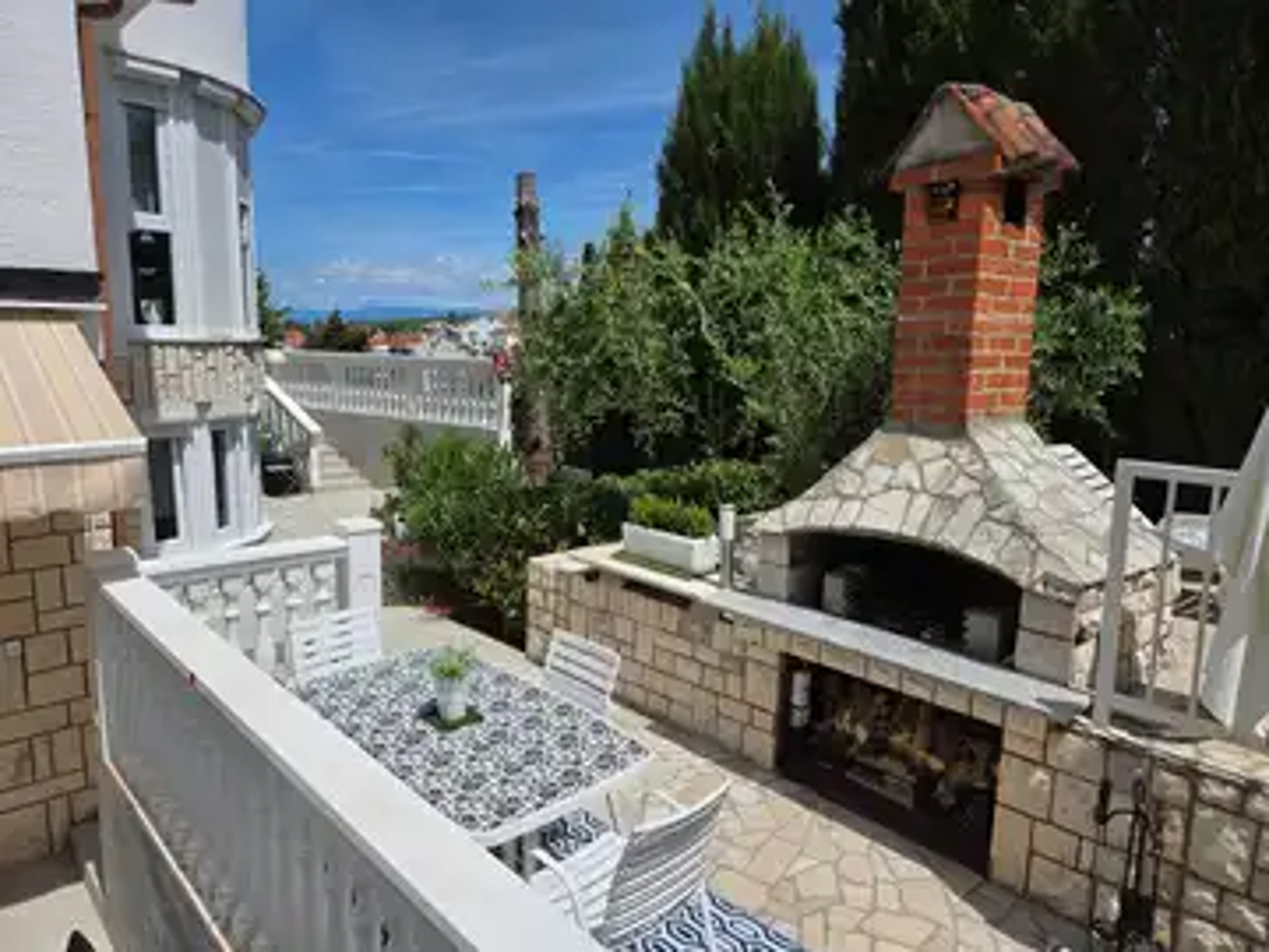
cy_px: 476
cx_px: 634
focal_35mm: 23
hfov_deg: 73.9
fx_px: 843
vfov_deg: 58.9
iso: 64
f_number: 1.8
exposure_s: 1/7891
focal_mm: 5.4
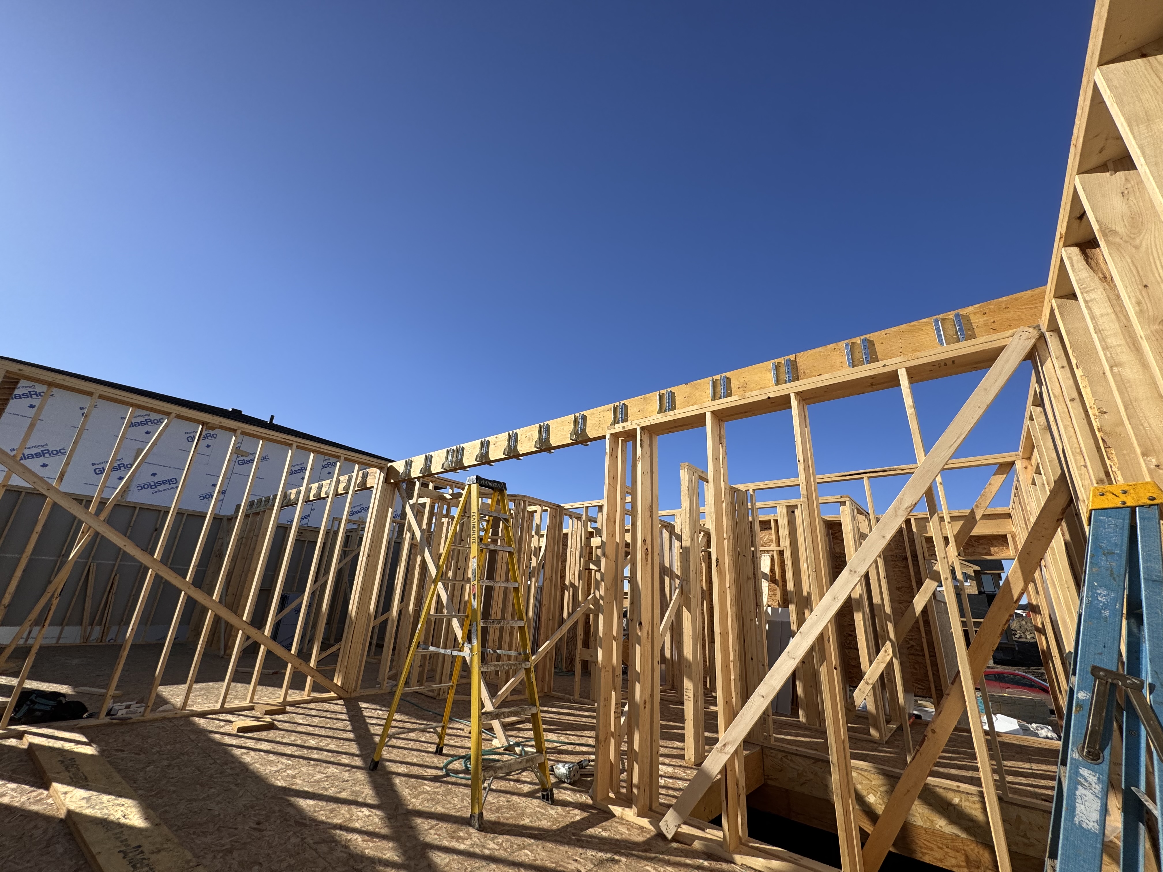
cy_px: 436
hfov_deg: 102.1
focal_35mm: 14
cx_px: 582
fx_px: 470
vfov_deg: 85.7
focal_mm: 2.22
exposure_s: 1/3546
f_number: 2.2
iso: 50
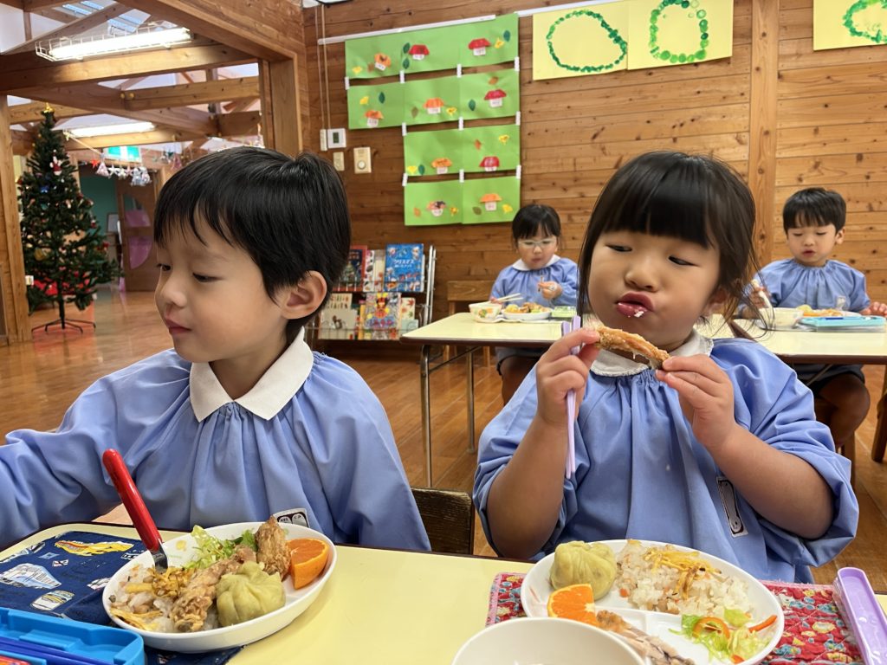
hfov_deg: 67.3
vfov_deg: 53.1
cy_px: 332
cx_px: 444
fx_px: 666
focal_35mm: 26
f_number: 1.6
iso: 100
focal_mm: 5.1
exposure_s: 1/60
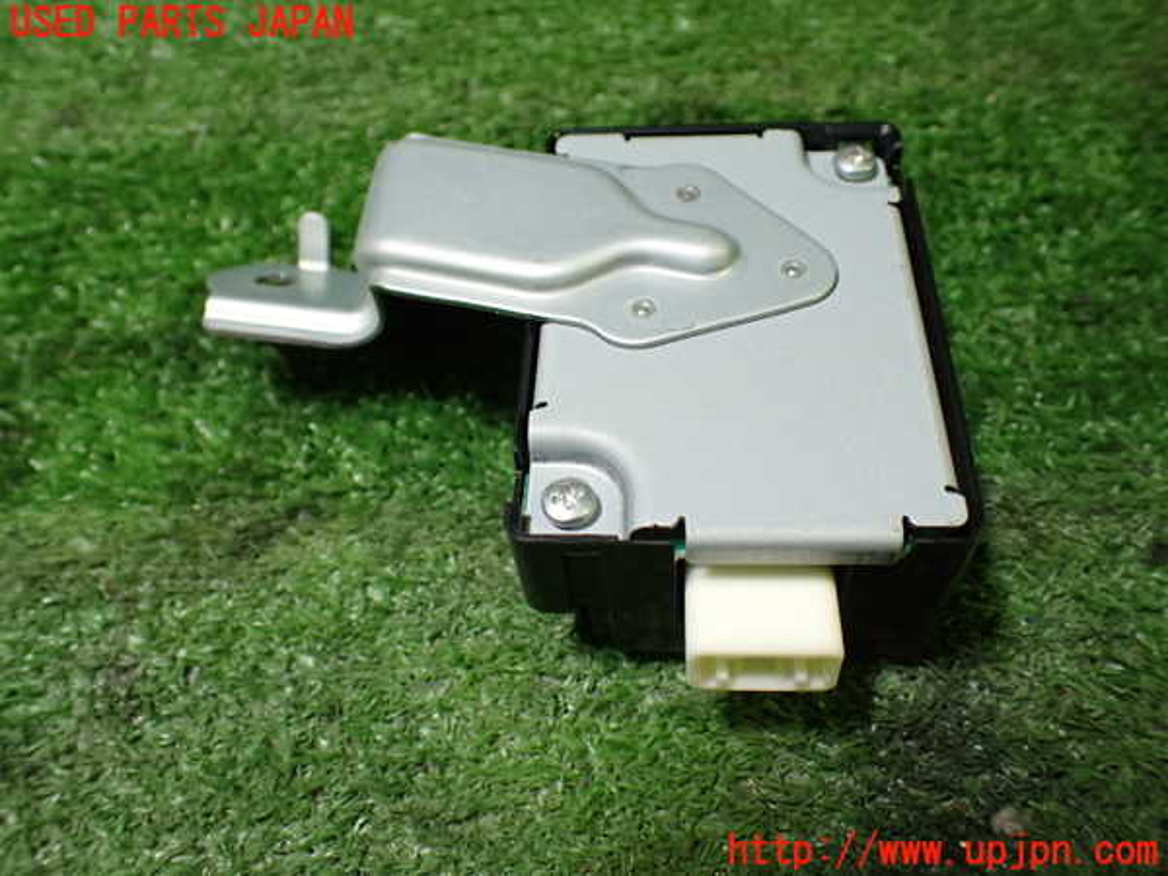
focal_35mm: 30
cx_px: 584
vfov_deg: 46.8
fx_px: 1012
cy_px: 438
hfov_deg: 60.0
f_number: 2.3
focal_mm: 5.4
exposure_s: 1/125
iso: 400
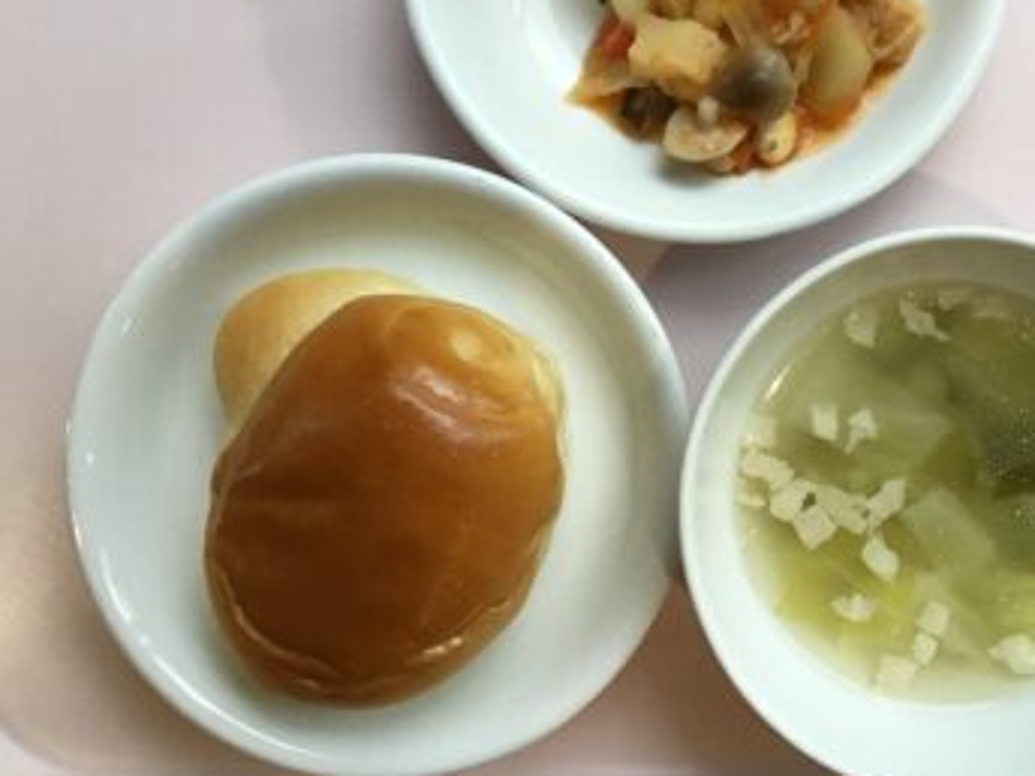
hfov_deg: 41.4
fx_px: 1345
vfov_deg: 31.8
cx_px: 704
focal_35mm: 45
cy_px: 227
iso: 40
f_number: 2.4
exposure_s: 1/30
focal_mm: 3.3
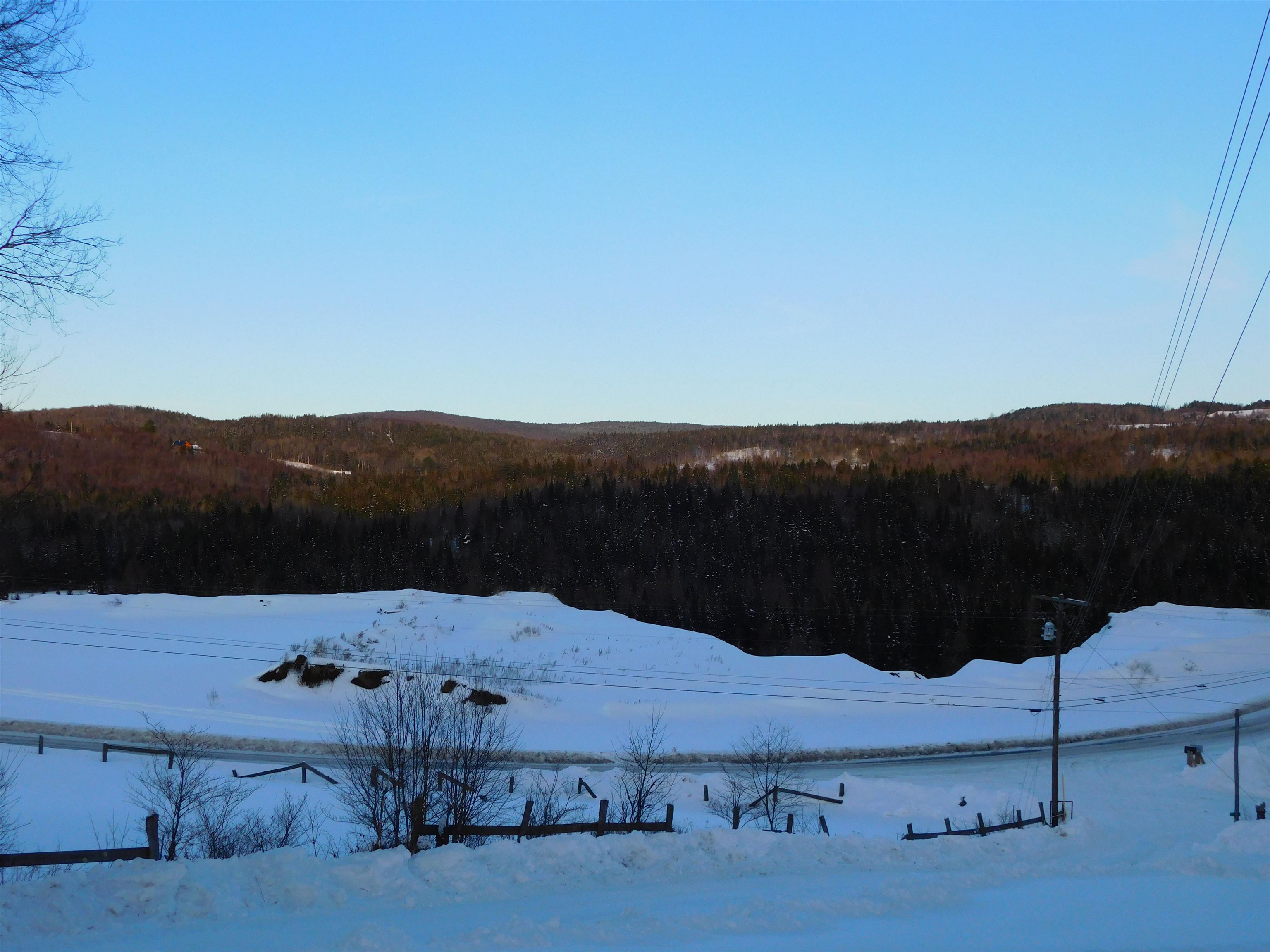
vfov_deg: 36.0
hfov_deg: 46.8
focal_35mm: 40
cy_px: 476
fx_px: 1468
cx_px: 635
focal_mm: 7.1
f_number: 3.6
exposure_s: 1/800
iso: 125
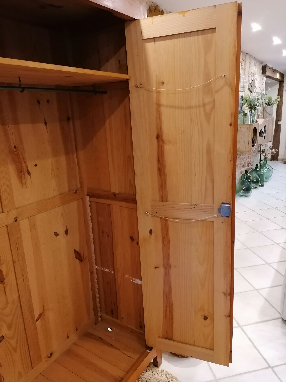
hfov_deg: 51.4
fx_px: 297
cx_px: 143
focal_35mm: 27
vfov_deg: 65.3
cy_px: 191
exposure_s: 1/20
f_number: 1.8
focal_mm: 4.75
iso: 500
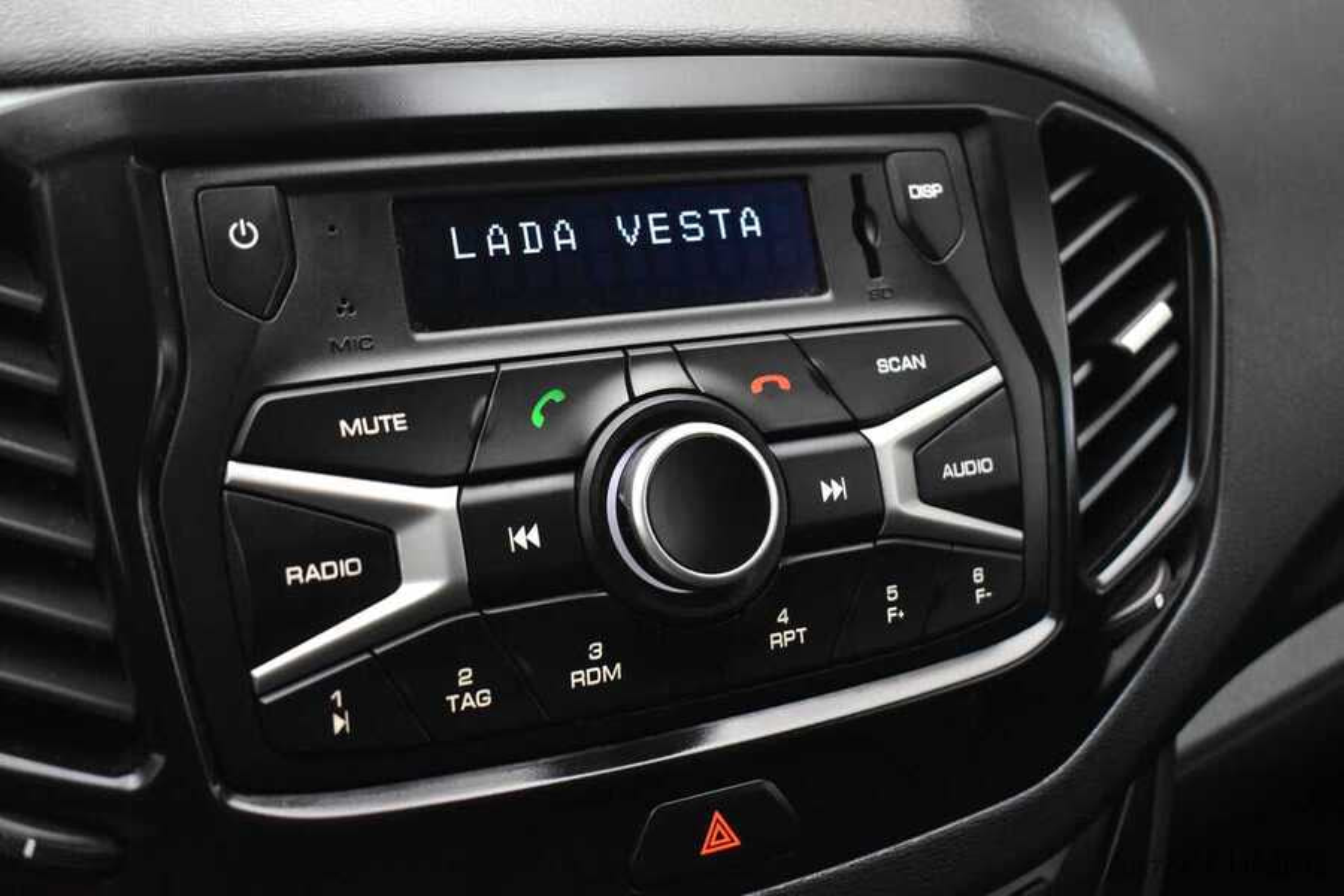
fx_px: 1624
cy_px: 448
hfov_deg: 45.0
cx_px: 672
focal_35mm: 44
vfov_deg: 30.8
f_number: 4.2
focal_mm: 29
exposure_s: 1/50
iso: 3600
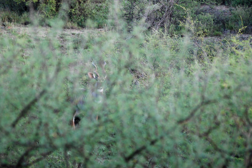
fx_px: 1419
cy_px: 84
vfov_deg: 6.8
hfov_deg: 10.1
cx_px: 126
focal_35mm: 202
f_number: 4.5
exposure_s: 1/125
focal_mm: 135
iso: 400
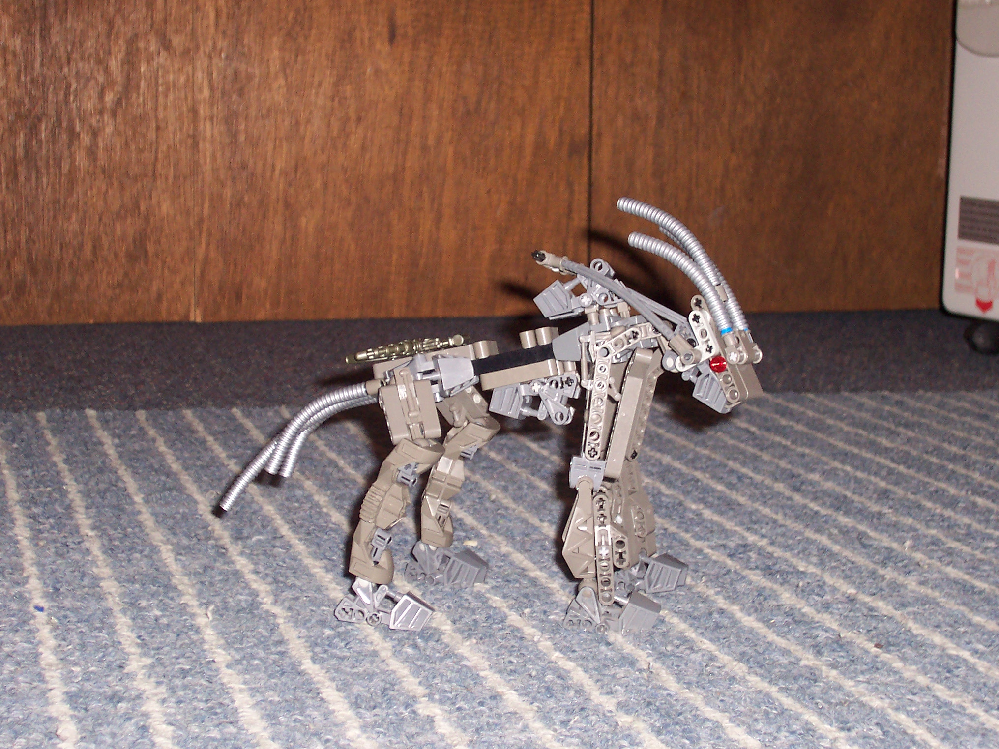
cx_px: 500
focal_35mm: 71
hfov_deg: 27.4
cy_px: 374
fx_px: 2049
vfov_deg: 20.7
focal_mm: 10.8
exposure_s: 1/90
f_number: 4
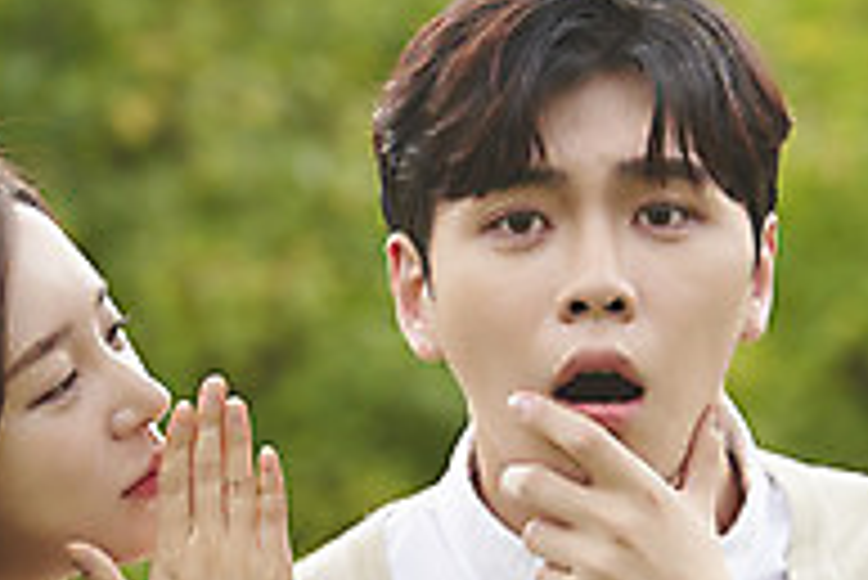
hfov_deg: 3.8
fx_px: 13102
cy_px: 477
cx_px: 488
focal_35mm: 543
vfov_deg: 2.5
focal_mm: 175
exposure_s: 1/100
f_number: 4.5
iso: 320
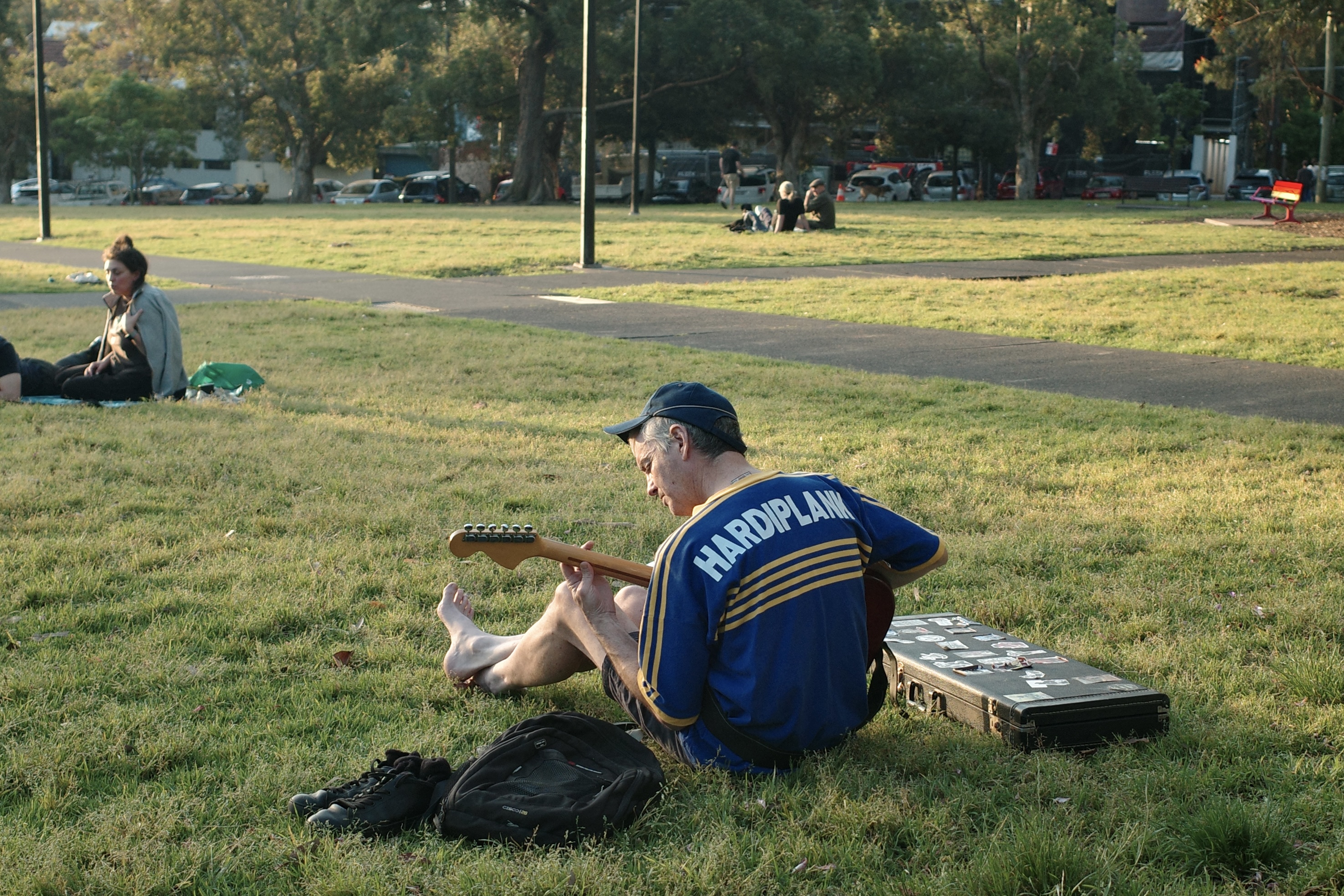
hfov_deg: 39.6
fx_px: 1867
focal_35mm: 50
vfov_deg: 27.0
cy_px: 448
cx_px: 672
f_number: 2.8
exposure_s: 1/80
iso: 250
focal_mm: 18.3
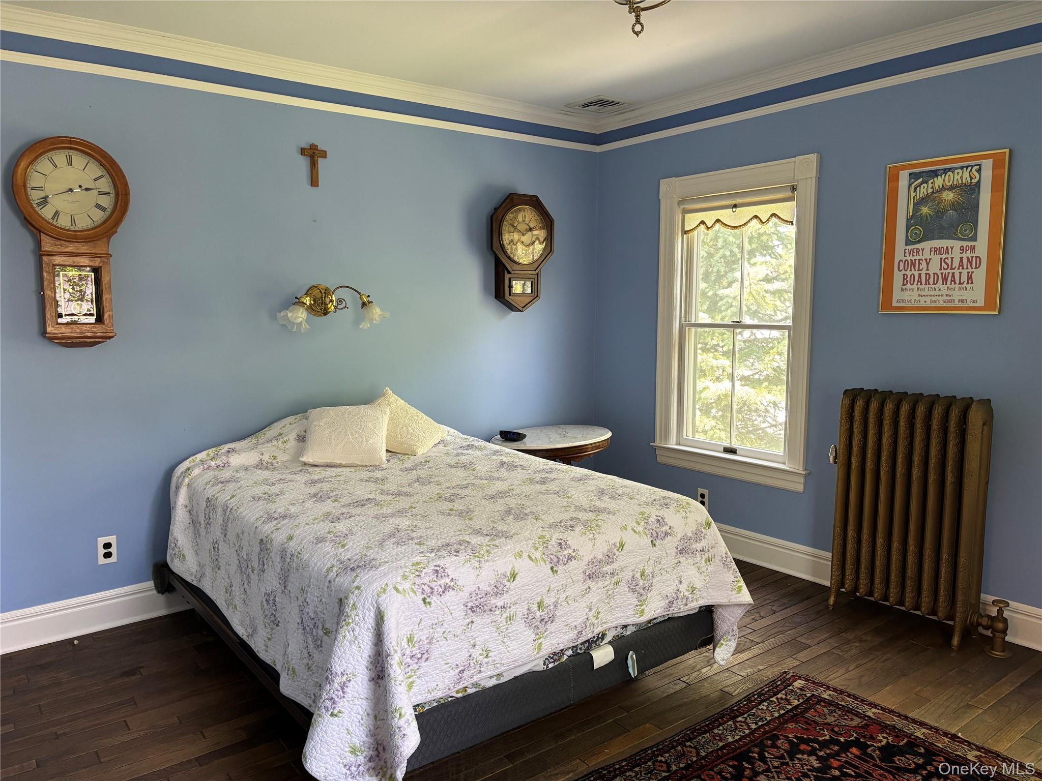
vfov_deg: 53.1
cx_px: 521
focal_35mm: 26
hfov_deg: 67.3
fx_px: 783
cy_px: 390
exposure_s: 1/60
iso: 200
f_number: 1.6
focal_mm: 5.96
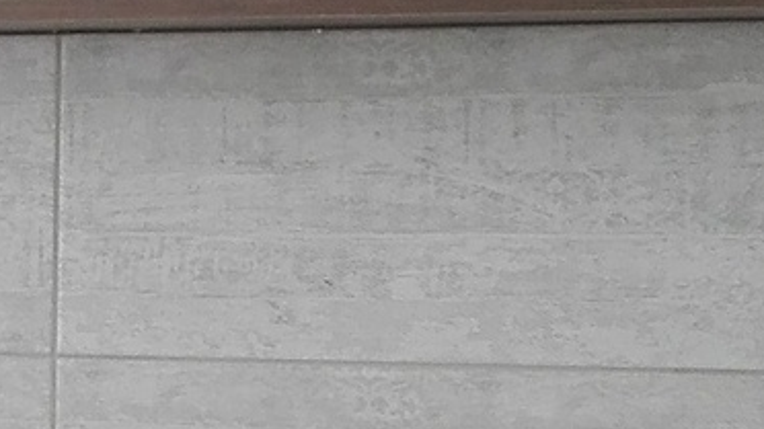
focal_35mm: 162
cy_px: 694
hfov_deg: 12.9
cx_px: -191
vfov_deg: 7.3
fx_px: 3281
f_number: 2
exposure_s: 1/60
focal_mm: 3.79
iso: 140
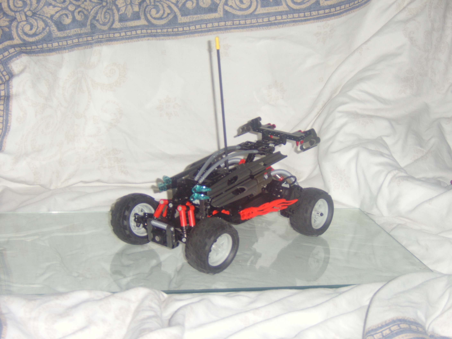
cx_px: 226
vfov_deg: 27.0
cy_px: 170
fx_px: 705
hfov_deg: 35.5
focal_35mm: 54
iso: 141
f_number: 3.5
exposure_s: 1/60
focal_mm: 14.04
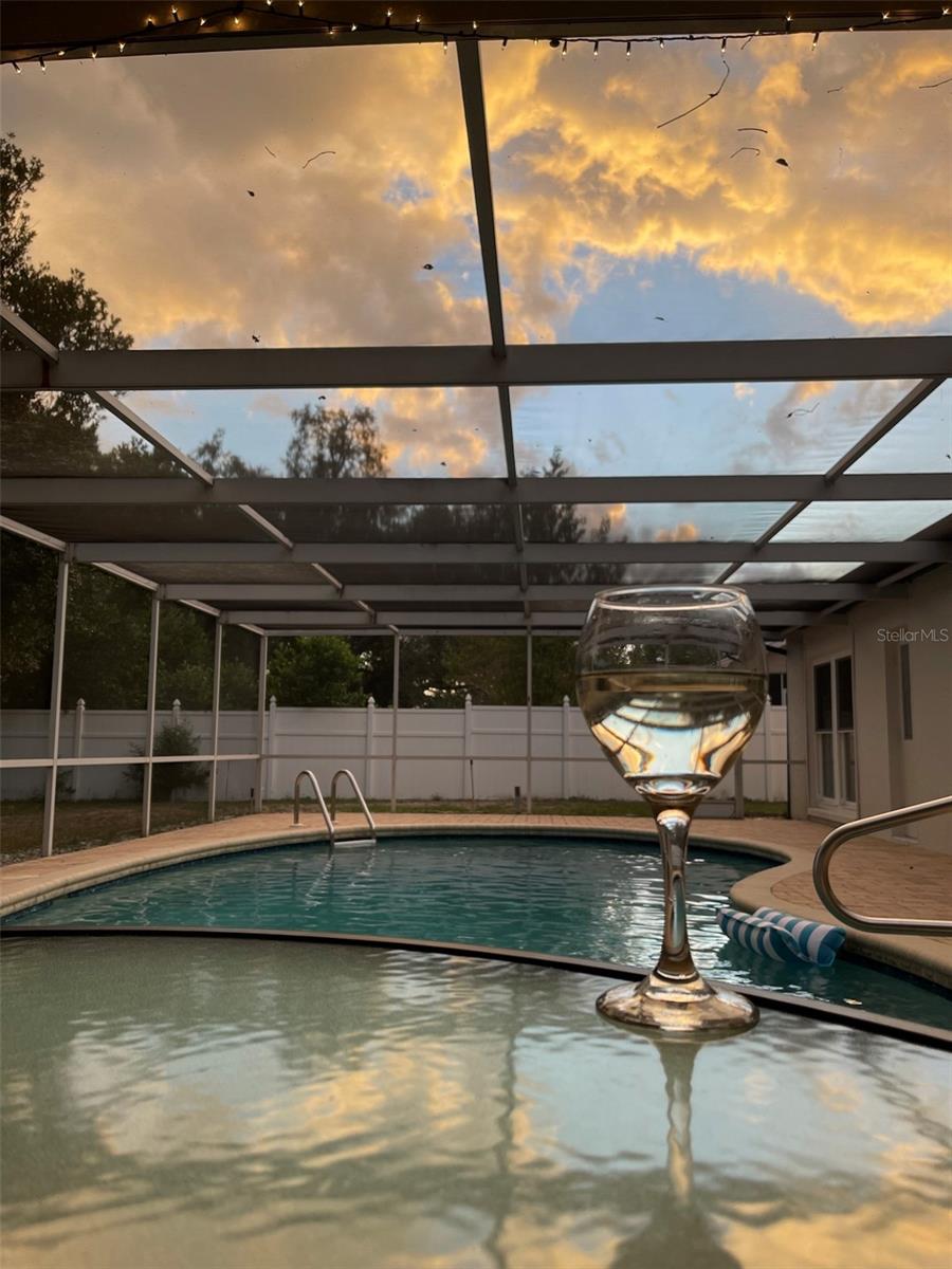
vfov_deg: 67.3
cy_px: 634
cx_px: 476
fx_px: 953
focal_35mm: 26
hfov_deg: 53.1
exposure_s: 1/148
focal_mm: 5.1
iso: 32
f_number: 1.6
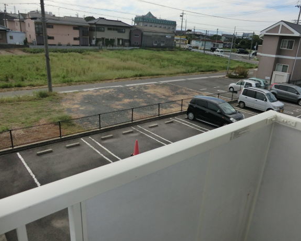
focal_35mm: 26
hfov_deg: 65.9
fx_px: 232
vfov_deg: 54.9
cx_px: 164
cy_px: 121
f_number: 7.5
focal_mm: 4.3
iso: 80
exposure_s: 1/320
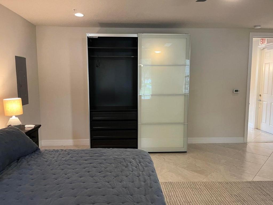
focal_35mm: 26
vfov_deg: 53.1
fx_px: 205
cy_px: 102
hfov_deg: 67.3
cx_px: 136
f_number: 1.6
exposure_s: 1/60
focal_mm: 5.1
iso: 320
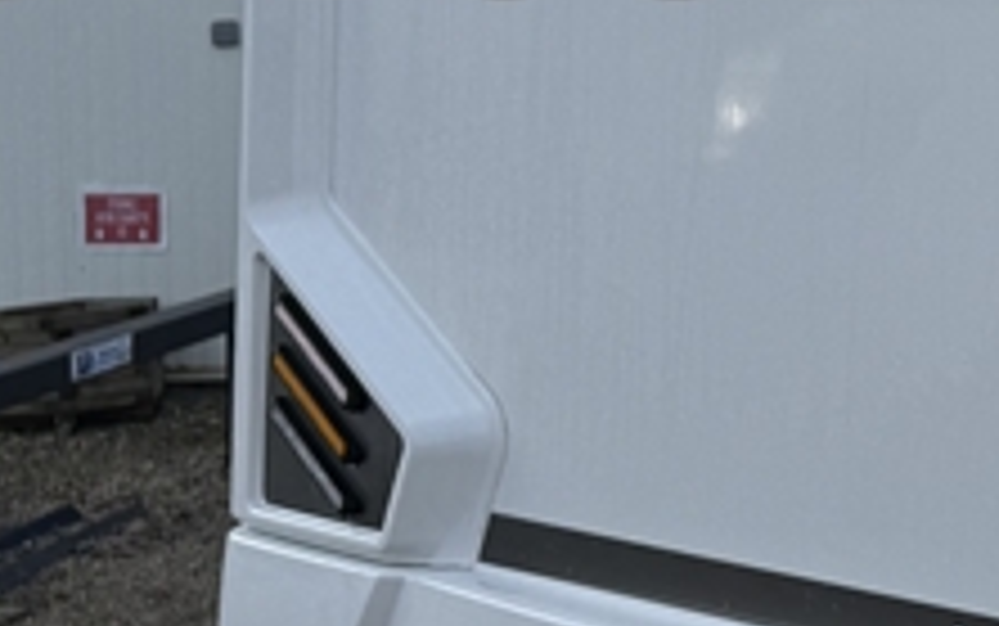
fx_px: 2806
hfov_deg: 17.7
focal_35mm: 103
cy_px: -88
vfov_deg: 12.5
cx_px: 1570
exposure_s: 1/4167
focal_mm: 6.76
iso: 80
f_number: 1.78
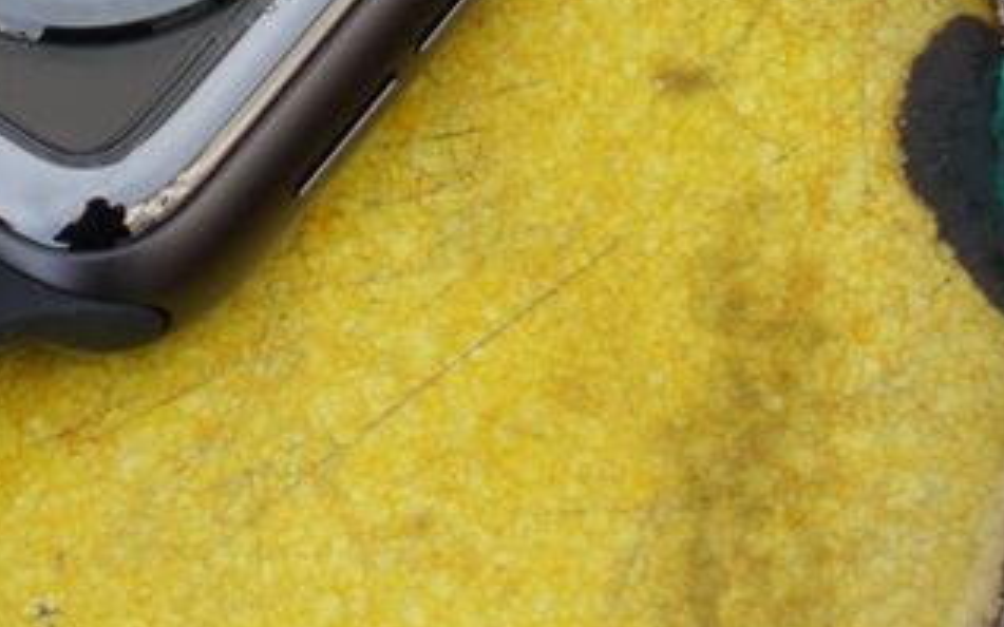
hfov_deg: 9.6
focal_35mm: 216
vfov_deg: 6.0
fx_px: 5909
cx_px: -25
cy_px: -225
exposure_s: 1/200
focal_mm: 70
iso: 250
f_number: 5.6
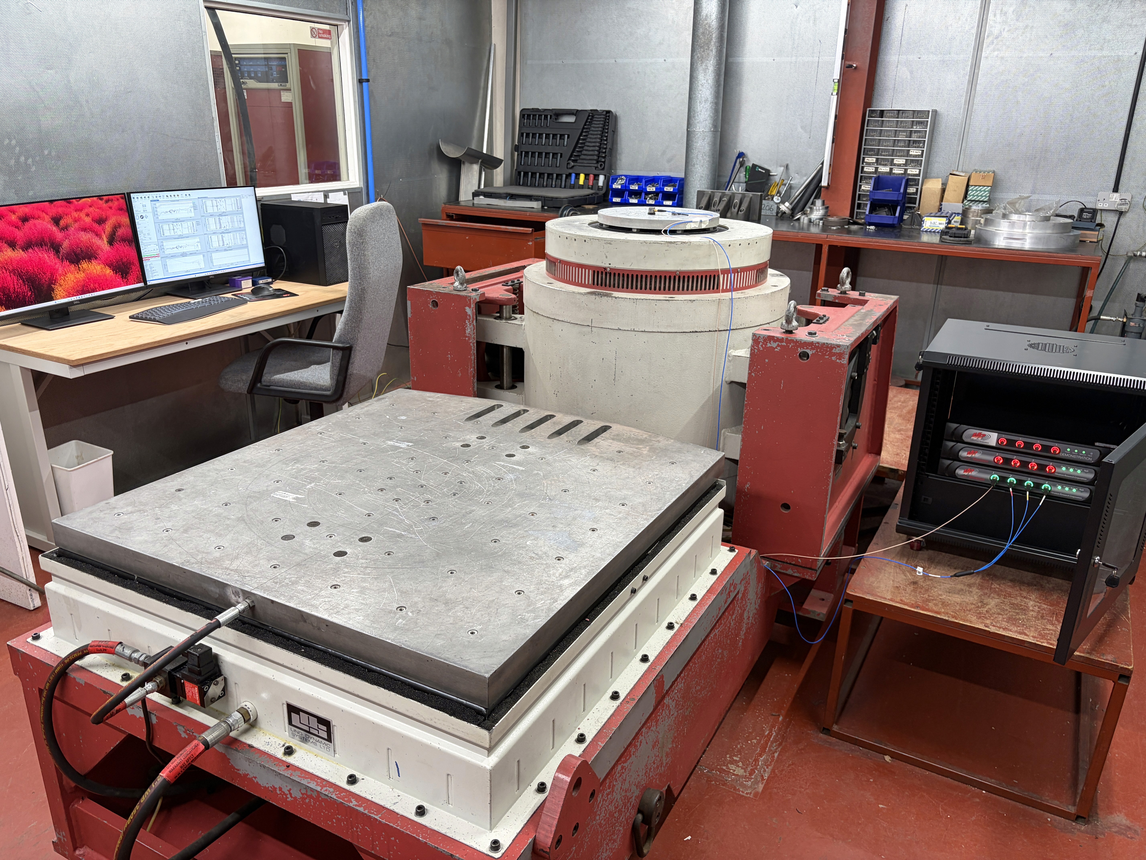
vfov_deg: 53.1
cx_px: 573
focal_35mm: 26
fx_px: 861
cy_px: 430
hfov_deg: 67.3
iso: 80
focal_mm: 5.96
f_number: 1.6
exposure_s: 1/50
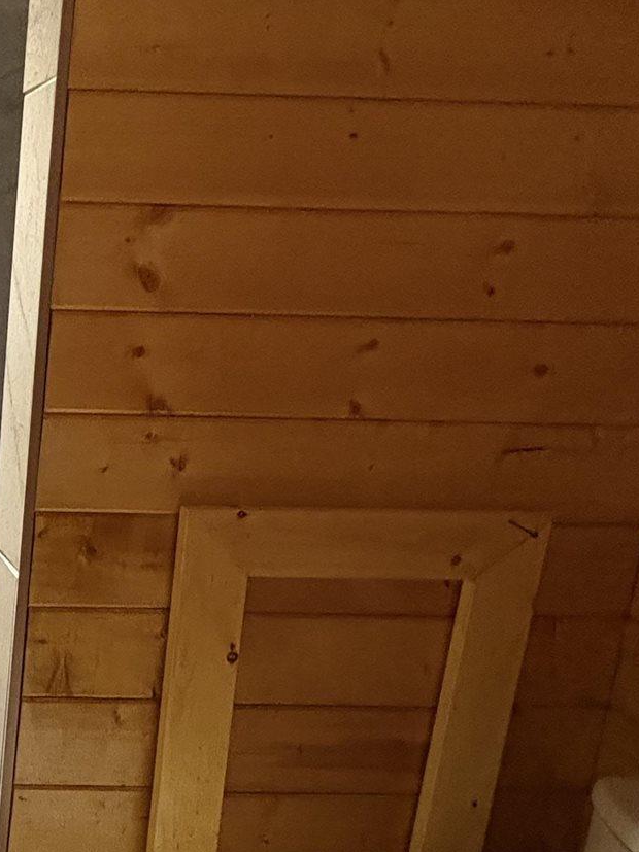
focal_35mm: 39
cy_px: 443
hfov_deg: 28.4
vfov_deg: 47.9
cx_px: -240
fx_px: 960
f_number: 2.2
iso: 800
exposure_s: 1/60
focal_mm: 2.22
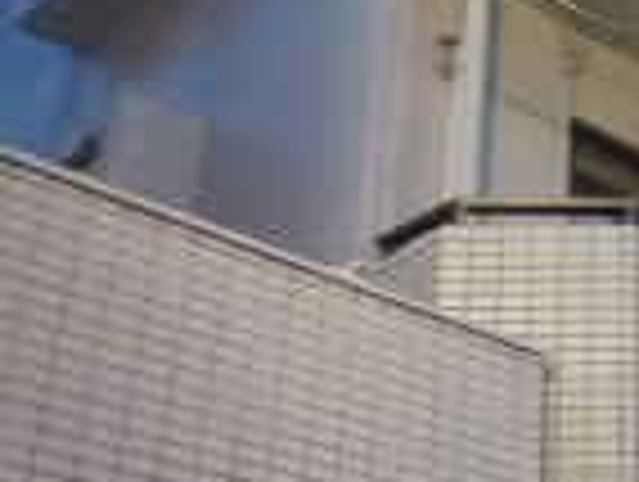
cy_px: 185
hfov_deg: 21.5
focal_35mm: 82
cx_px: 832
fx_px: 1516
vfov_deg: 18.0
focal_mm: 4.5
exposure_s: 1/8
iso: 400
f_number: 3.1
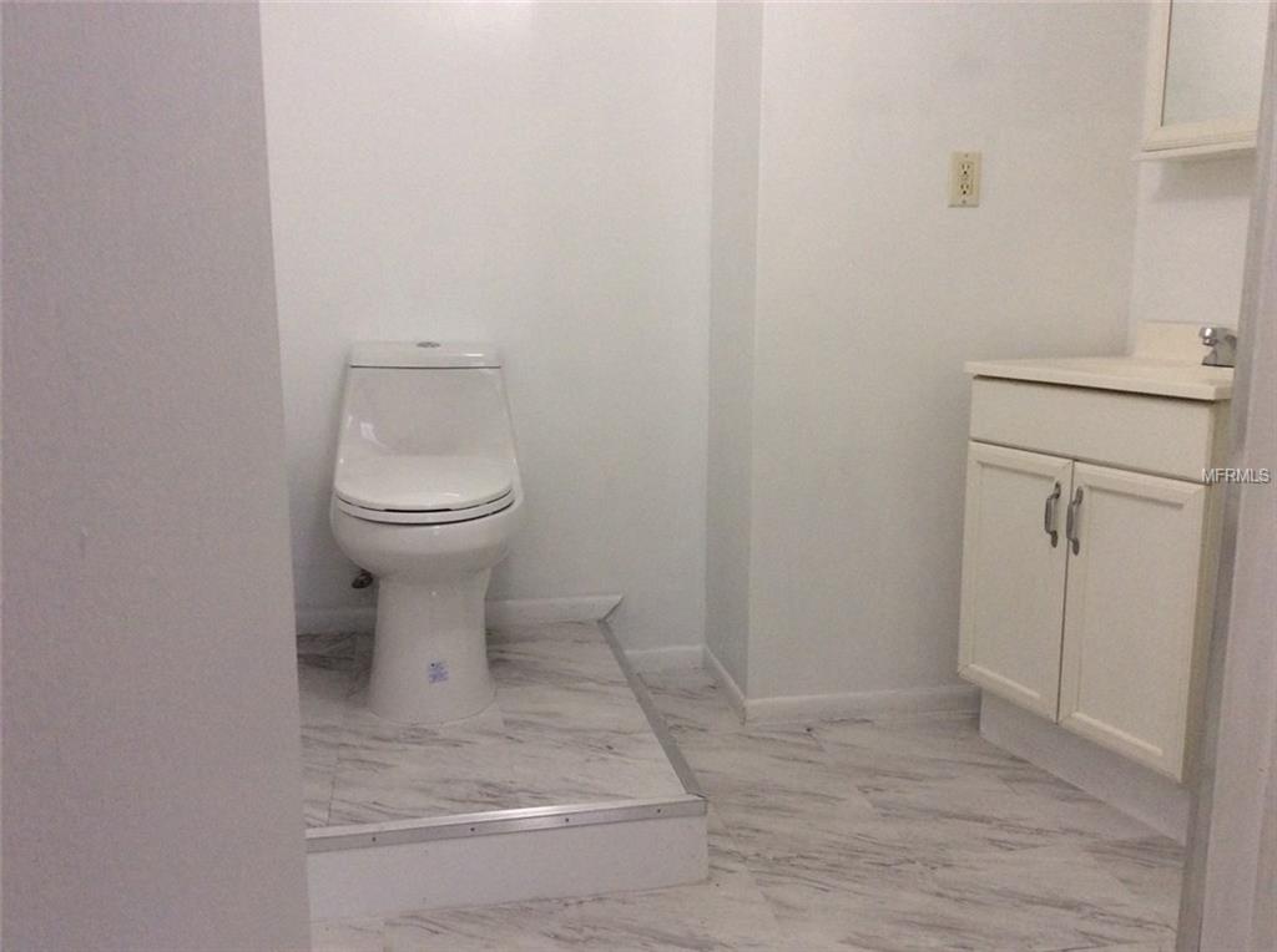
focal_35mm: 32
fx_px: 1178
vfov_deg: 44.0
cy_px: 476
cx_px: 638
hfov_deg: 56.9
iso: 100
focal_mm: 3.3
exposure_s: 1/24
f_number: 2.4
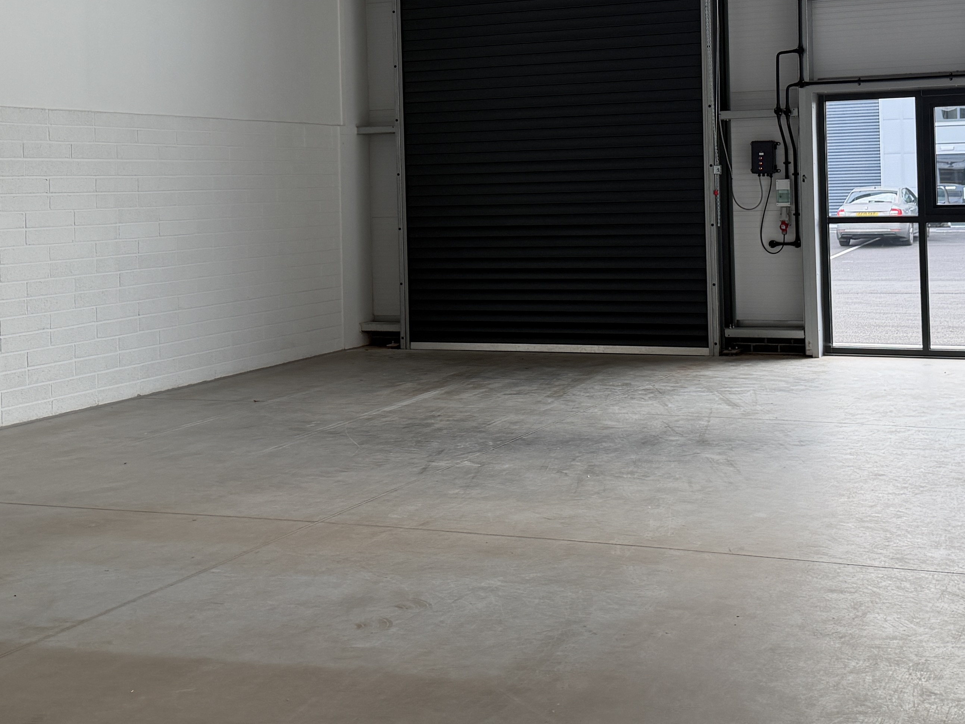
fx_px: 1477
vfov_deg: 27.0
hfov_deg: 36.1
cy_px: 156
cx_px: 534
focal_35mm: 53
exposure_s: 1/121
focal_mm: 6.76
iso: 64
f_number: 1.78
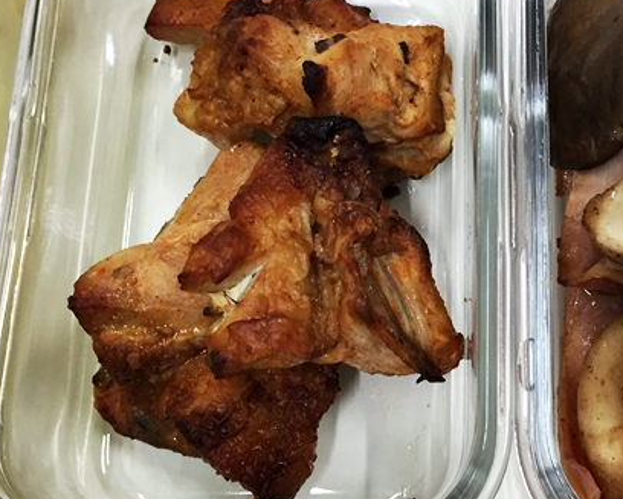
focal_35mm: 52
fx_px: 959
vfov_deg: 29.1
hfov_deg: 35.1
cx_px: 476
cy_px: 288
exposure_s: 1/30
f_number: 2.2
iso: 100
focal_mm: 4.15
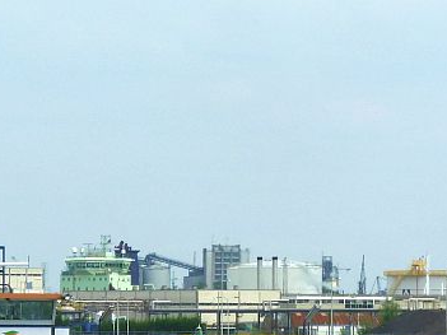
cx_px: 455
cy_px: 224
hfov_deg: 4.6
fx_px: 5538
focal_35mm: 429
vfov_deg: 3.5
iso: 80
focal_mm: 24.1
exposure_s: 1/500
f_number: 5.6
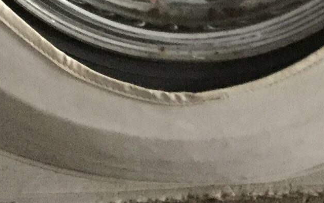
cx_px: 222
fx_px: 1174
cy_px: -170
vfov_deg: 9.4
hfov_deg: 15.7
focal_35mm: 133
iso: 400
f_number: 2.4
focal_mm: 3.3
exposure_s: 1/15
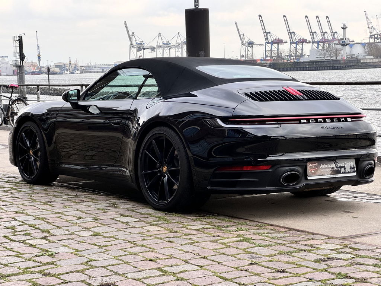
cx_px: 190
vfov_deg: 19.1
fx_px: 847
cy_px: 143
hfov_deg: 25.3
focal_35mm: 77
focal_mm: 9
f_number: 2.8
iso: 32
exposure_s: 1/99
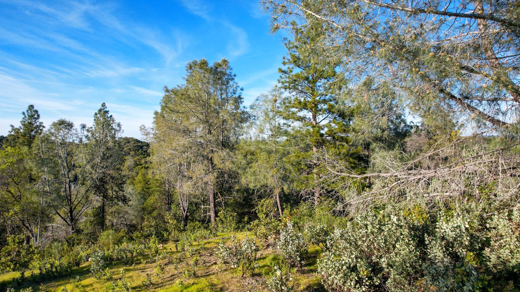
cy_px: 140
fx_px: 331
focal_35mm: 24
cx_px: 265
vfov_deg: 47.7
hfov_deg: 76.3
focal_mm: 8.38
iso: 100
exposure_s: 1/1000
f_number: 2.8
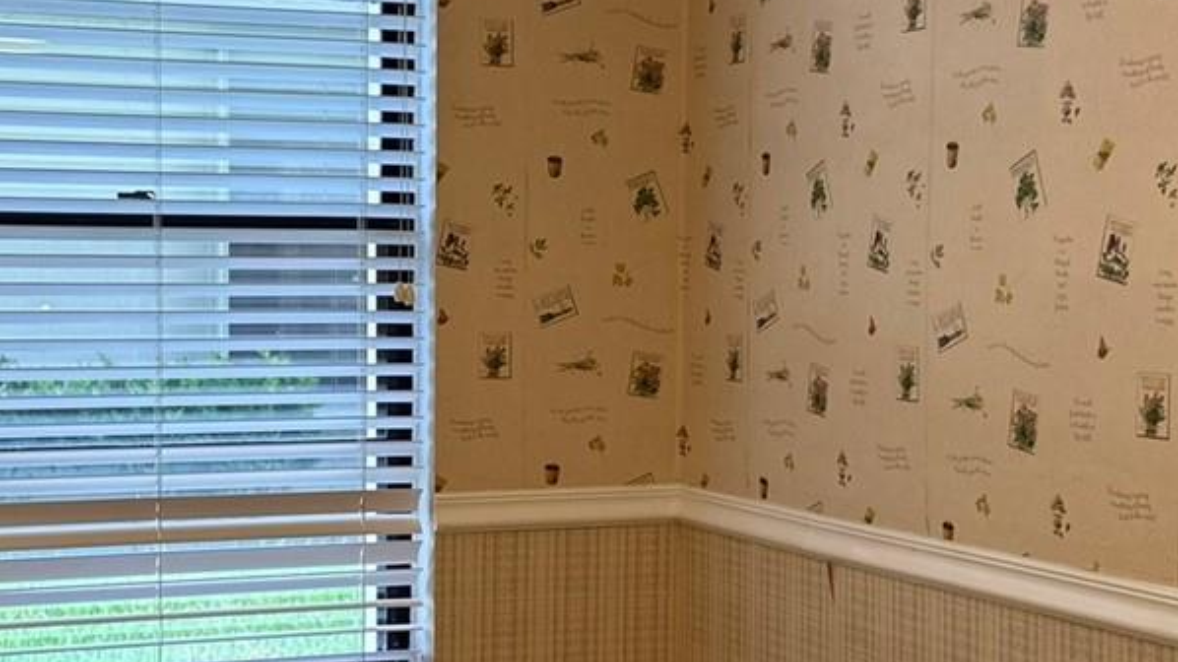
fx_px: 2186
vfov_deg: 17.2
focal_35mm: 70
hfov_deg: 30.1
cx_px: 471
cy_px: 363
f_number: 1.78
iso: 80
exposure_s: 1/120
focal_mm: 6.86
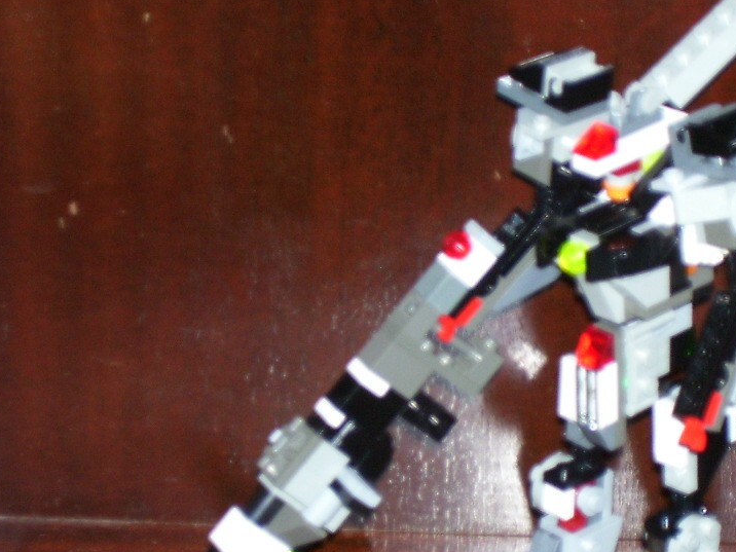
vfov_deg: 8.7
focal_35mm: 171
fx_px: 3636
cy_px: 341
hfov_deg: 11.5
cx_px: 569
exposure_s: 1/90
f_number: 4.6
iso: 125
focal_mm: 16.8
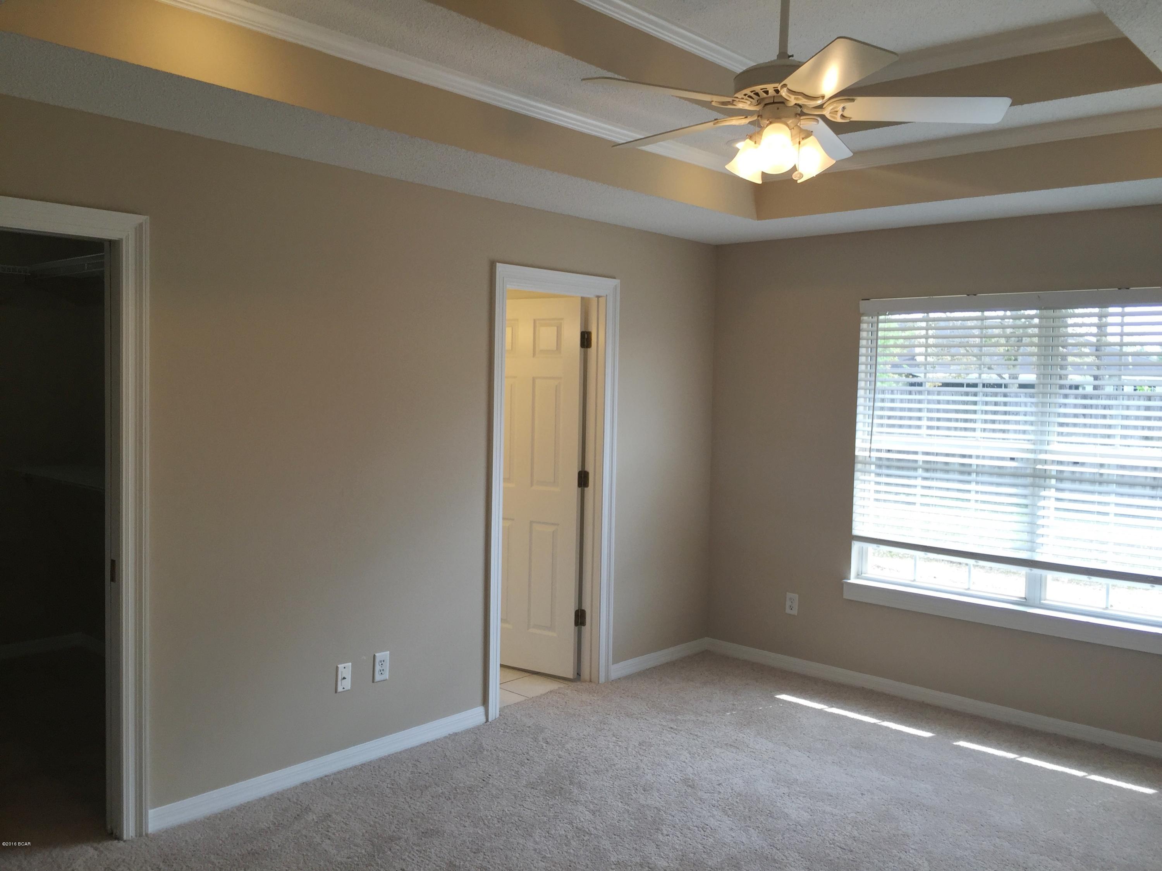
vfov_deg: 48.2
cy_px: 436
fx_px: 973
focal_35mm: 29
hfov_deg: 61.7
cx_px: 581
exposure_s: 1/129
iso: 32
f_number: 2.2
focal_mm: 4.15
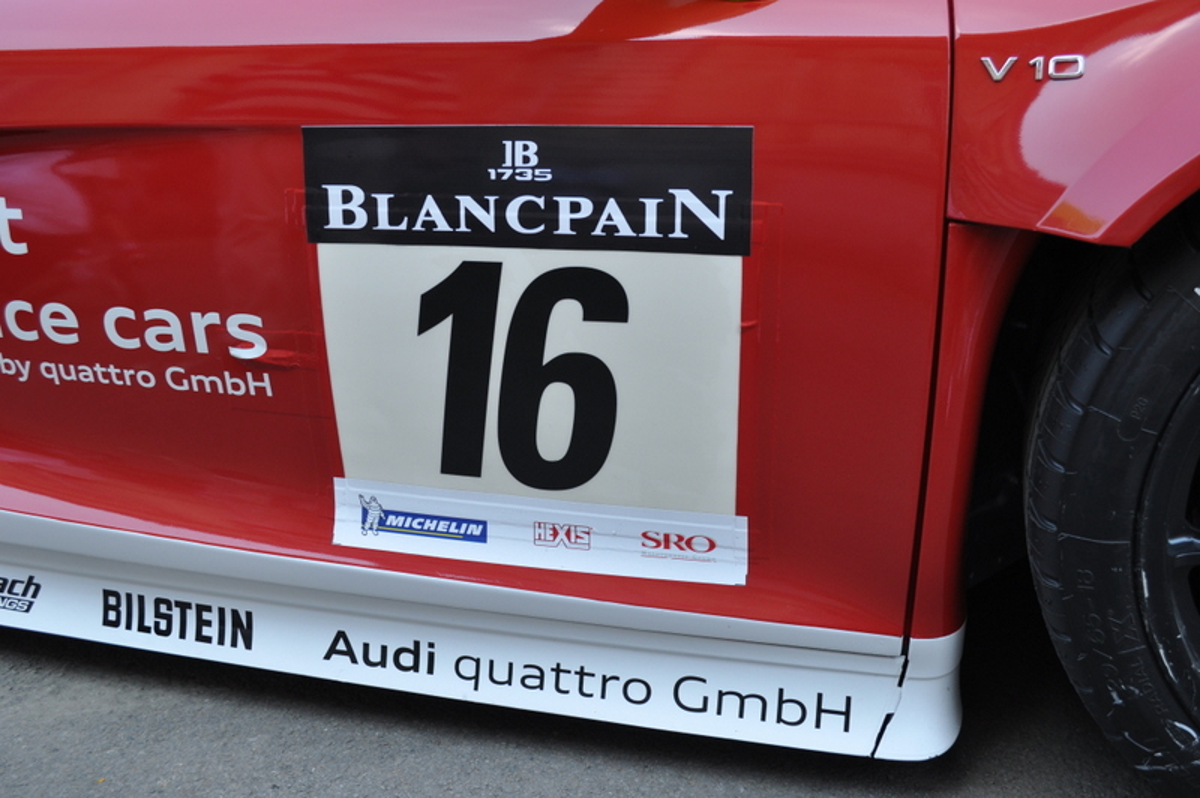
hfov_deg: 53.2
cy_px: 399
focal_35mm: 36
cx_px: 600
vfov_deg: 36.8
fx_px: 1199
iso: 320
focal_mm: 24
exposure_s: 1/160
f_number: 6.3
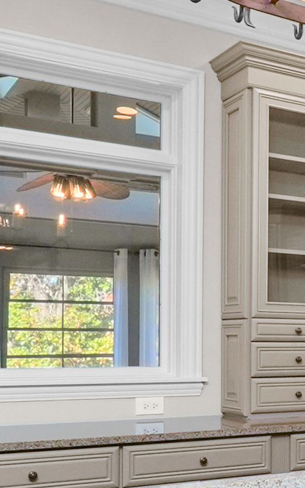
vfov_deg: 33.6
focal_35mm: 60
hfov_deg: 17.9
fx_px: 798
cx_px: 525
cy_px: 343
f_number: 13
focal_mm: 12
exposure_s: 1/6
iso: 2000
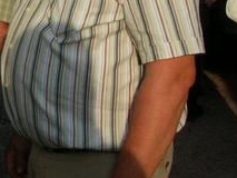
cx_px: -96
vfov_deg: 13.6
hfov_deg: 17.2
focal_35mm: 105
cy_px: -51
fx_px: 719
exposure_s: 1/202
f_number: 5.6
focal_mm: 5.8
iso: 50
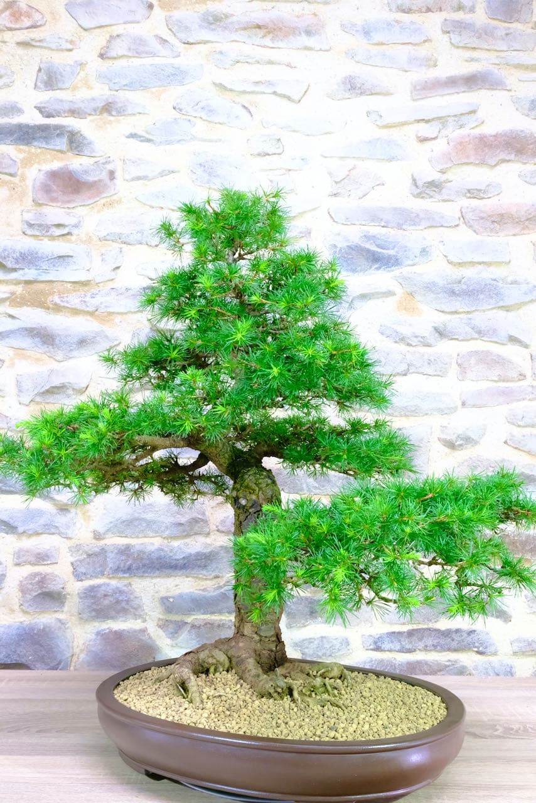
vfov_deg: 48.4
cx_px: 268
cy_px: 402
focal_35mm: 40
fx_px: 893
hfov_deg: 33.4
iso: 3200
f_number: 11
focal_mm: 26.5
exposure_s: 1/30
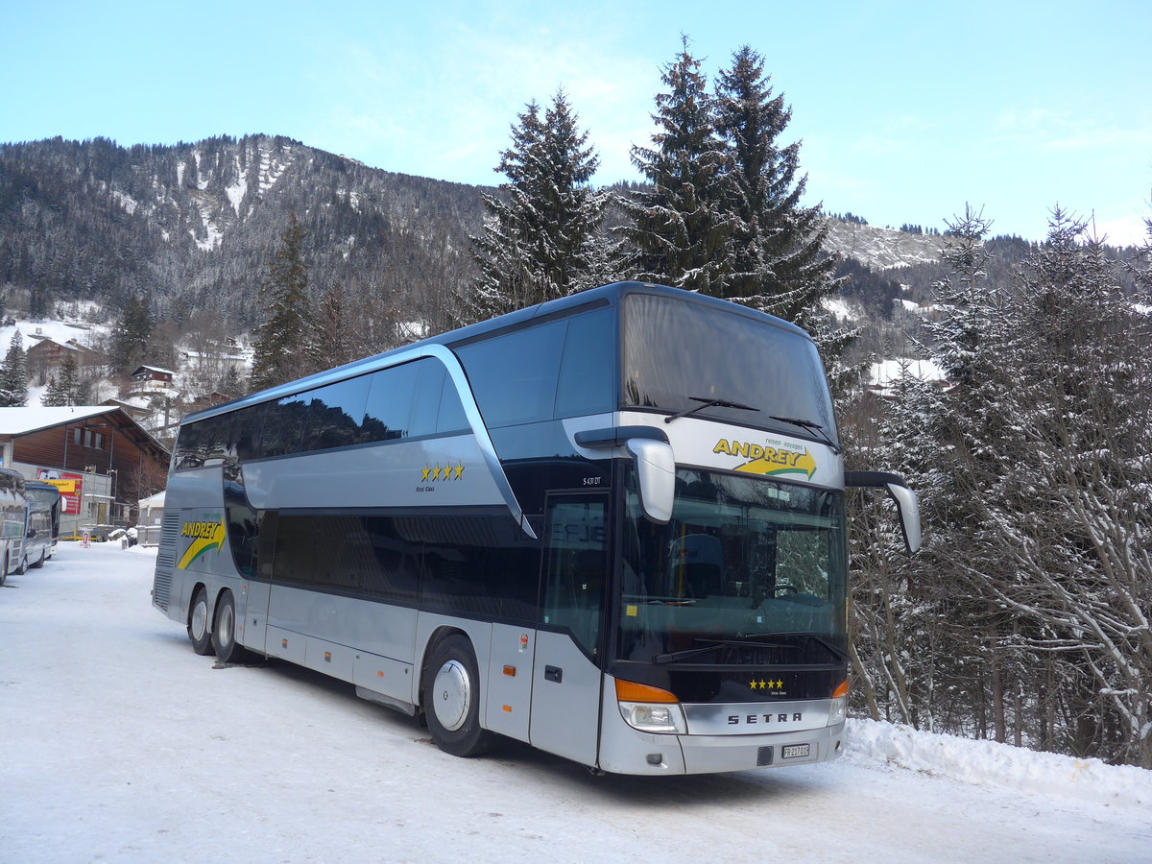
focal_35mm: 29
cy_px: 432
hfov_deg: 61.7
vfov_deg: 48.2
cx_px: 576
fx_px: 965
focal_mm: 6
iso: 80
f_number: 2.8
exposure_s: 1/250
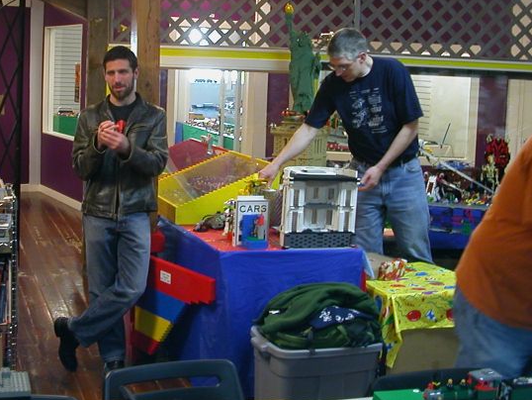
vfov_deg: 26.4
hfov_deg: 34.8
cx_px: 216
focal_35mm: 55
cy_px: 130
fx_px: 846
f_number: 2.7
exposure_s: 1/10.1
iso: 100
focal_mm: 5.6
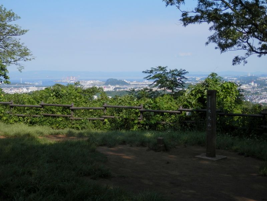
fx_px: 378
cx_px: 134
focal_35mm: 49
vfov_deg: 29.7
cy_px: 100
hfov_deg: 38.9
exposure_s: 1/100
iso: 80
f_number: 11.2
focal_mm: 8.9
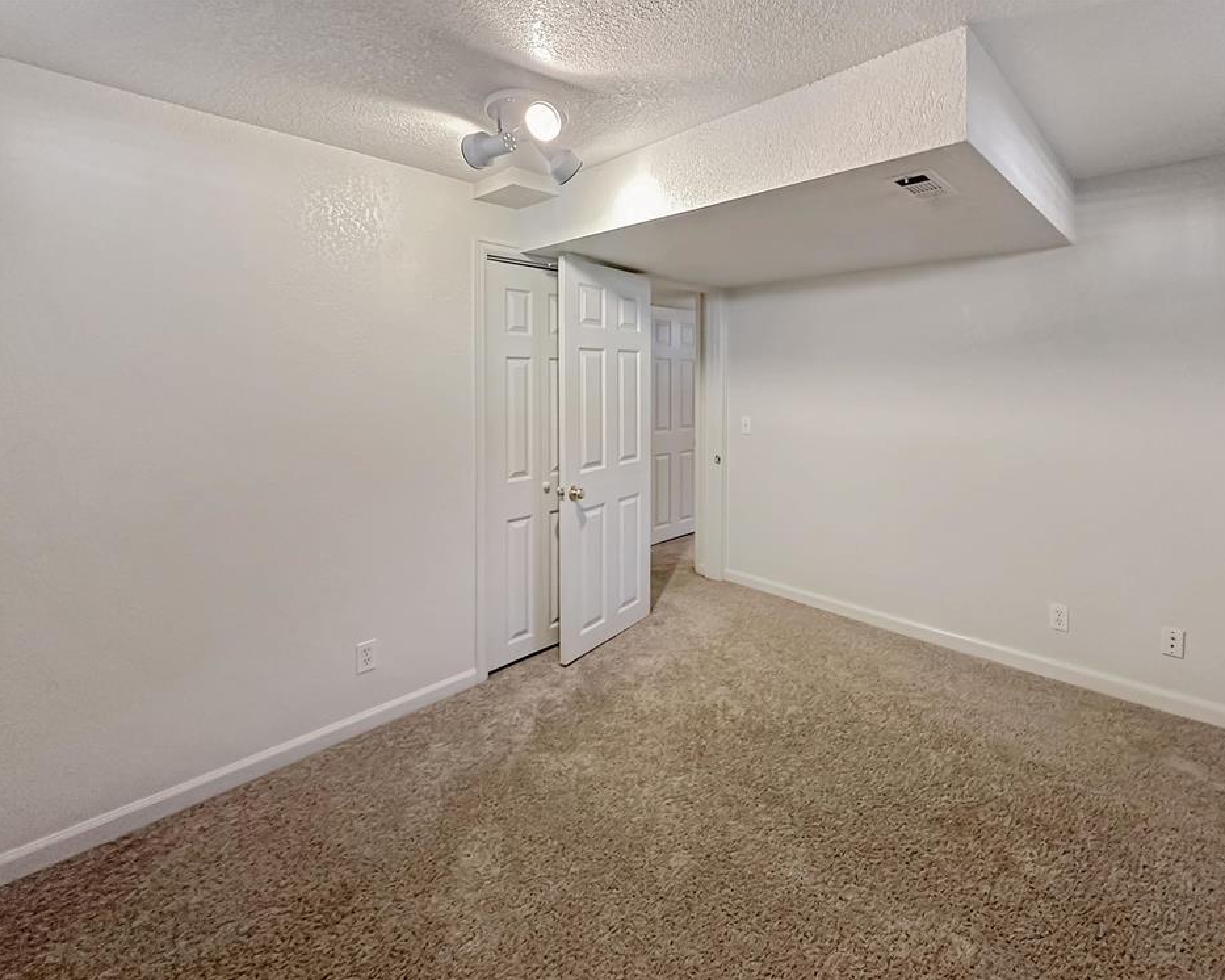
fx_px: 544
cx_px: 667
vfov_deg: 84.0
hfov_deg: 96.6
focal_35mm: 15
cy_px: 502
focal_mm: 2.22
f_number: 2.2
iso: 320
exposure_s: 1/60
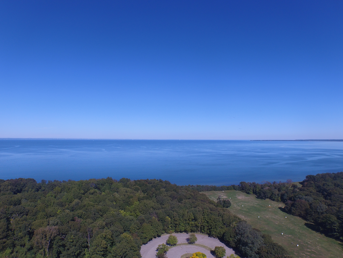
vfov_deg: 63.4
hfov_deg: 79.0
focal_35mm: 21
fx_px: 208
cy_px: 127
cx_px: 165
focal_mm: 3.61
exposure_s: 1/1488
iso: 100
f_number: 2.8
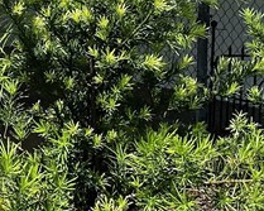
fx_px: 898
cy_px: 19
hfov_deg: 16.1
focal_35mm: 115
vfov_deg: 13.3
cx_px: -40
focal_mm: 6.86
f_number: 1.78
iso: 80
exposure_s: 1/2882
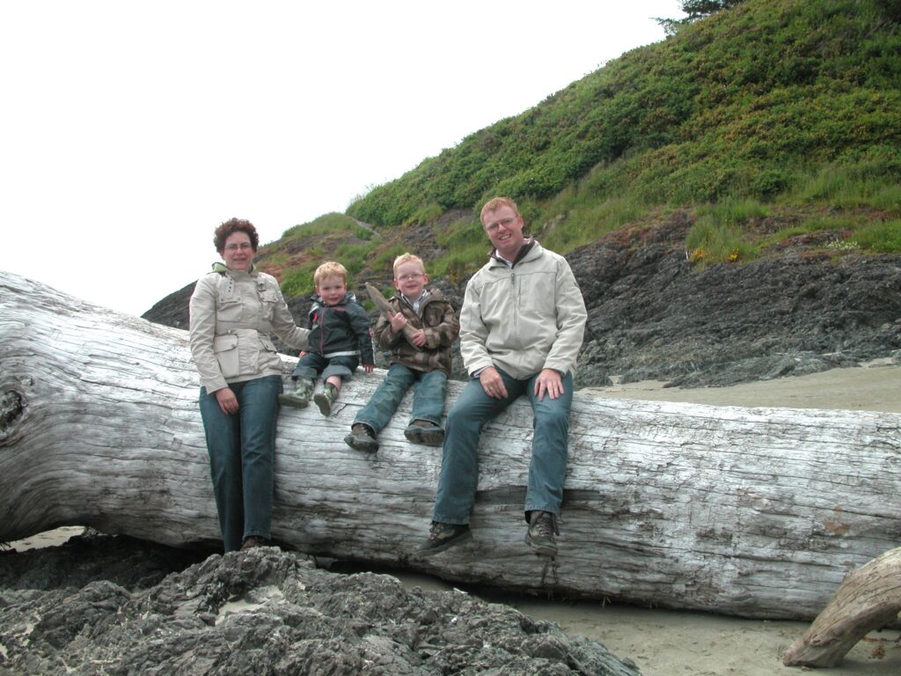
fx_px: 911
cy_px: 338
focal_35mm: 35
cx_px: 450
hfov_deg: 52.6
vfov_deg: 40.7
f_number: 6.3
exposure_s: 1/370
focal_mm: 8.9
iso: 100
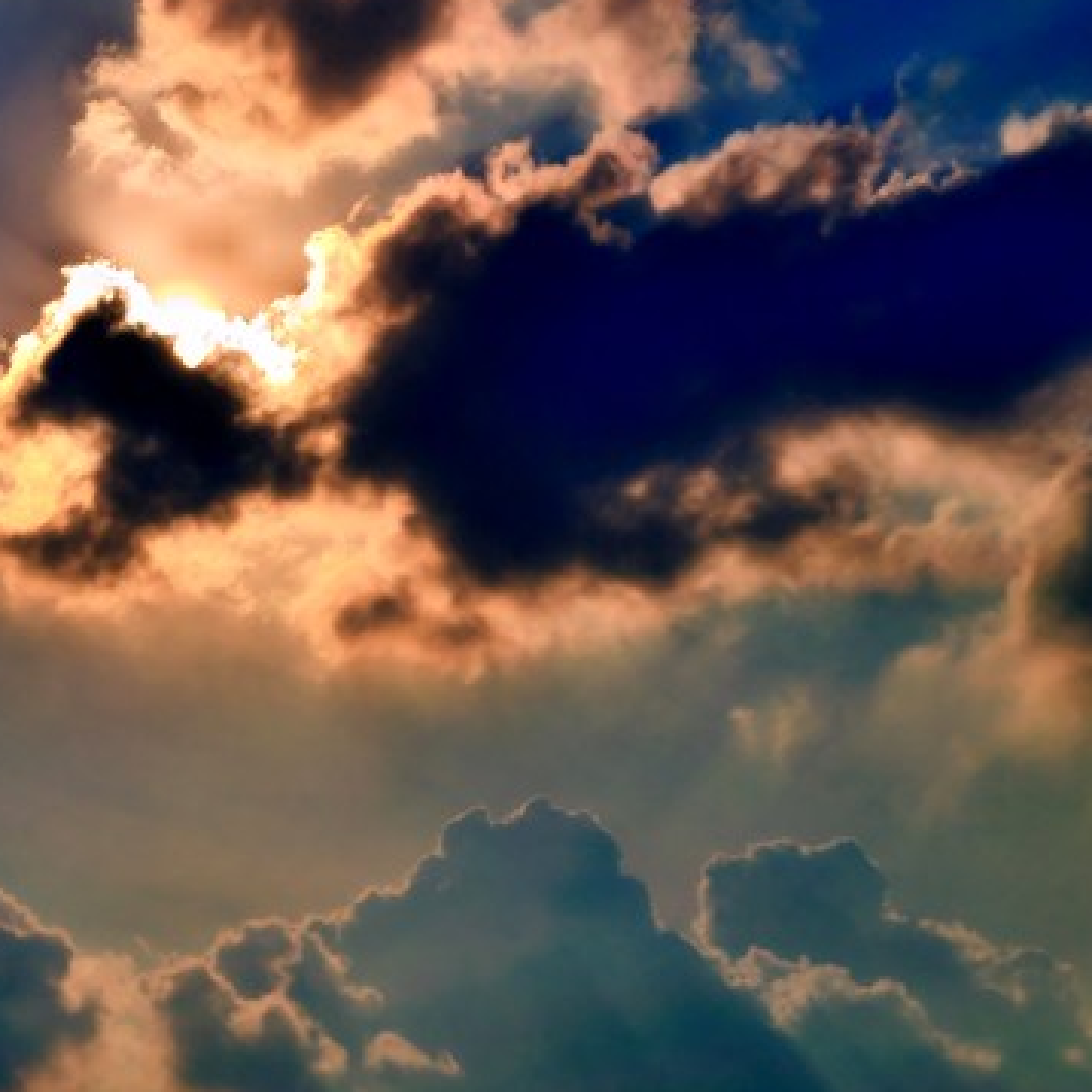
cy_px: 976
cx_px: 300
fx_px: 3139
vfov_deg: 19.4
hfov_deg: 19.6
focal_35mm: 88
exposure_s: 1/1000
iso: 100
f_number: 11
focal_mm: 31
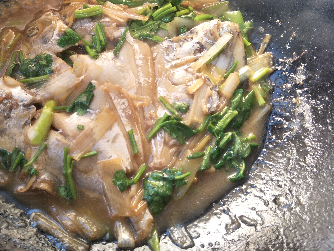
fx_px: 299
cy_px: 93
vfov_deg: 45.0
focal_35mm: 31
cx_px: 119
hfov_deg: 57.4
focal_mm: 4.1
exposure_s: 1/50
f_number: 1.7
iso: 68
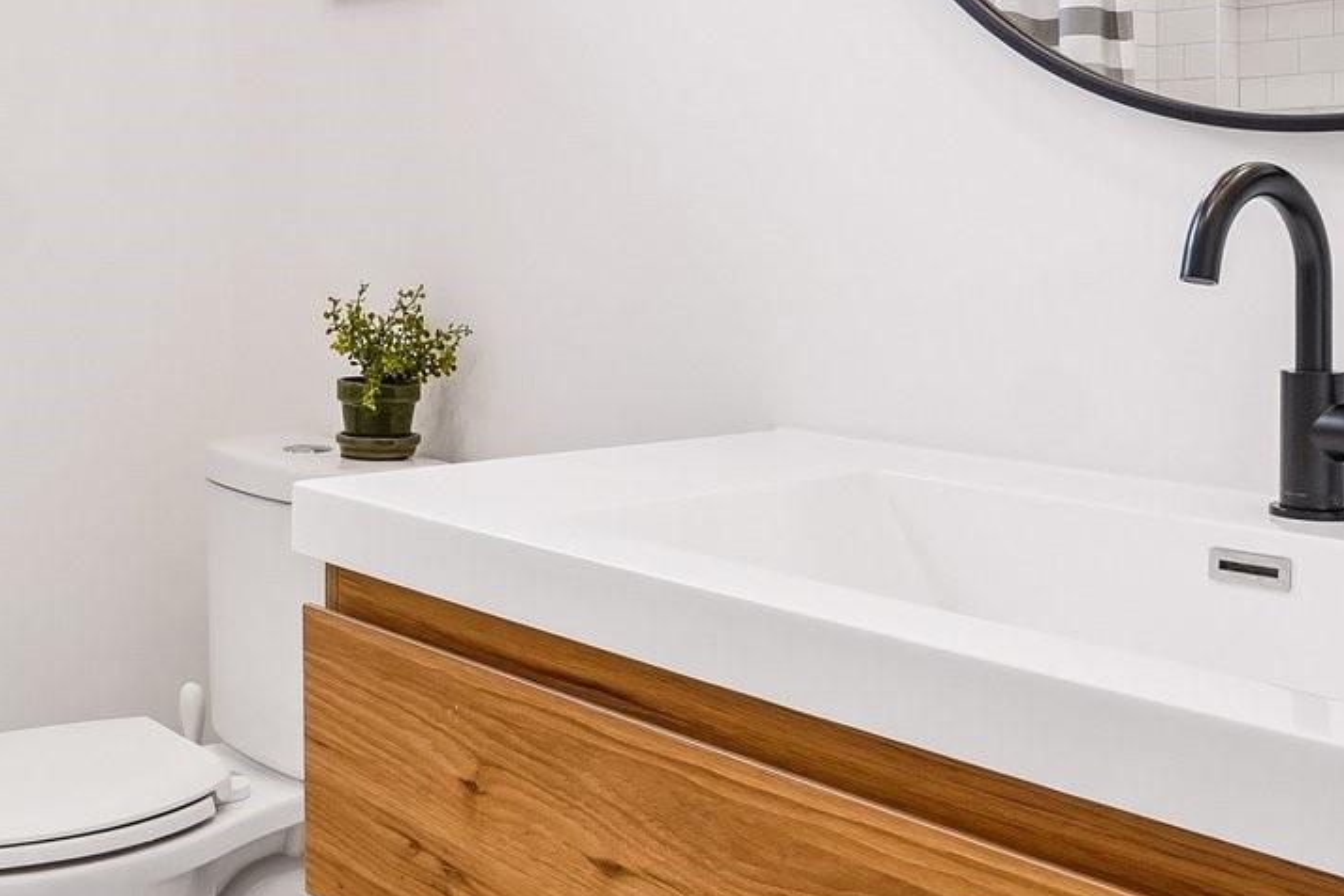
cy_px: 274
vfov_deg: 30.9
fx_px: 1605
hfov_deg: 45.2
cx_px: 536
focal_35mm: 43
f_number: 8
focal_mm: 10
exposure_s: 1/30
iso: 250
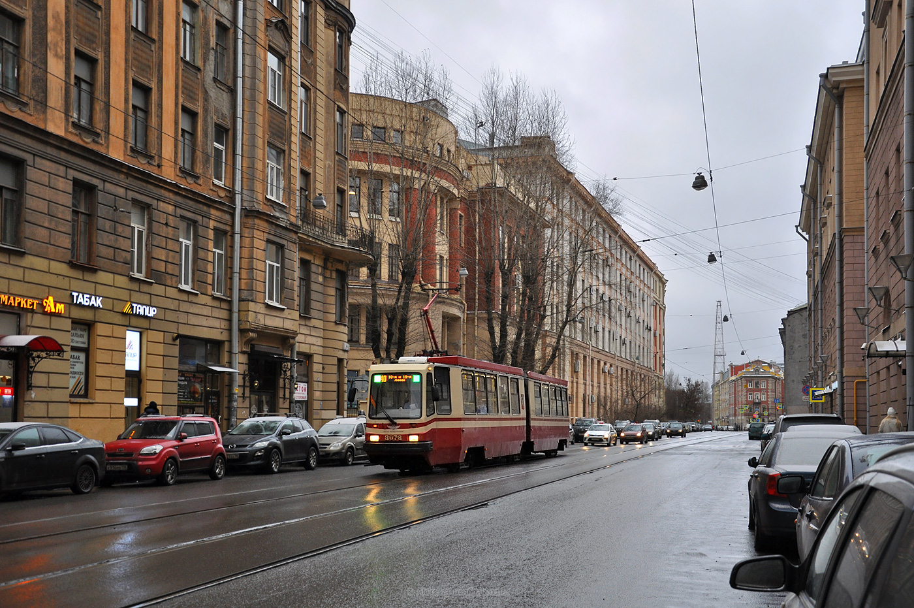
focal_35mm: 39
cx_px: 457
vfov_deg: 34.2
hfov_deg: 49.6
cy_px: 304
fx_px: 989
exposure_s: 1/160
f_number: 4.5
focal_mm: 26
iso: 400
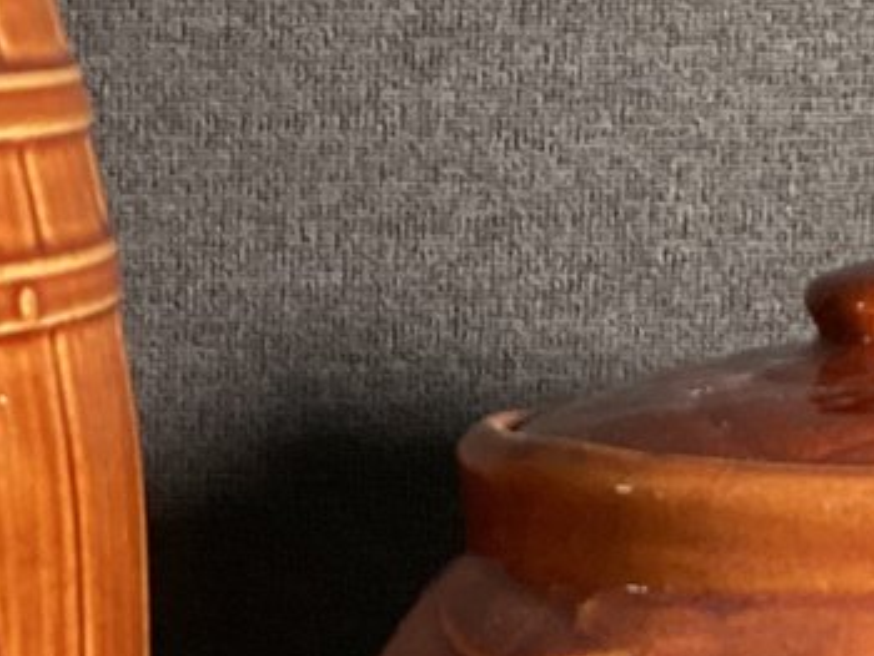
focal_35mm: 134
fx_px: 3386
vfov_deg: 10.9
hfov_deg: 14.6
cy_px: 772
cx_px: 79
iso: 250
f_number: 2.4
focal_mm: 3.3
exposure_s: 1/40
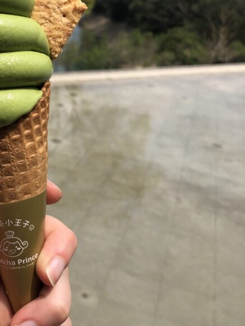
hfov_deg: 28.7
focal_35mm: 49
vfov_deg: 37.9
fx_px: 462
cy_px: 82
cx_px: 32
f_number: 1.8
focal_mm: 4
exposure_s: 1/2667
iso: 20
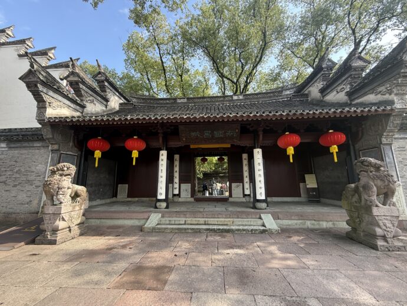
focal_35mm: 14
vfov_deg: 85.7
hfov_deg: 102.0
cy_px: 153
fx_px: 165
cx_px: 204
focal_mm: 2.22
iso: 64
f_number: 2.2
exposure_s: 1/152
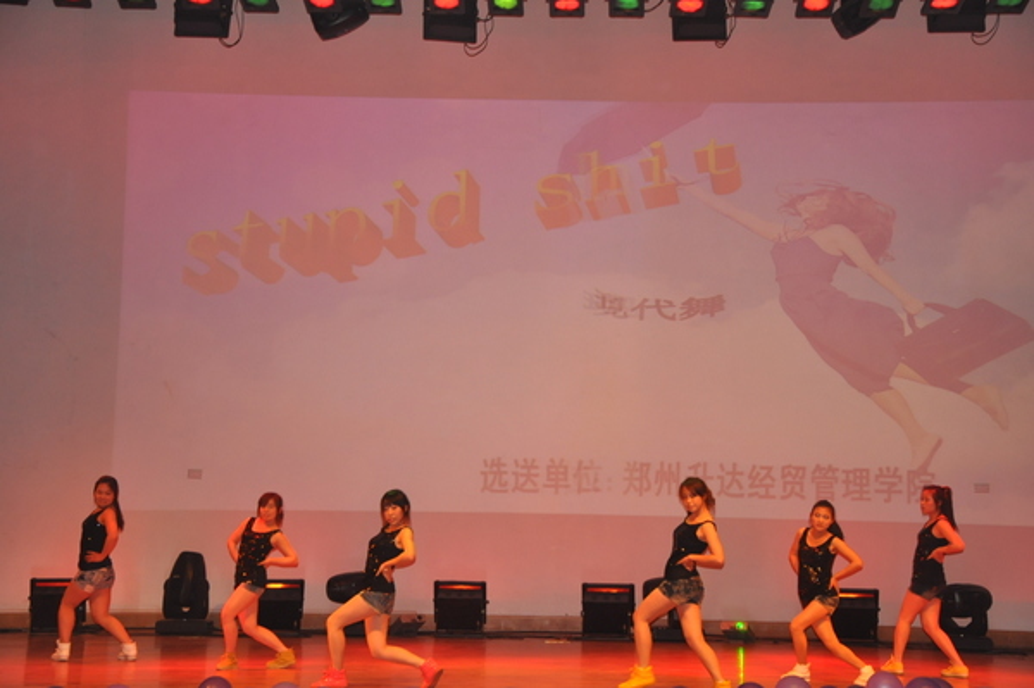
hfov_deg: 28.1
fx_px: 2066
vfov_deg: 18.9
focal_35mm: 72
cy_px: 344
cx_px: 517
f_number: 4.8
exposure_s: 1/60
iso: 800
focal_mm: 48
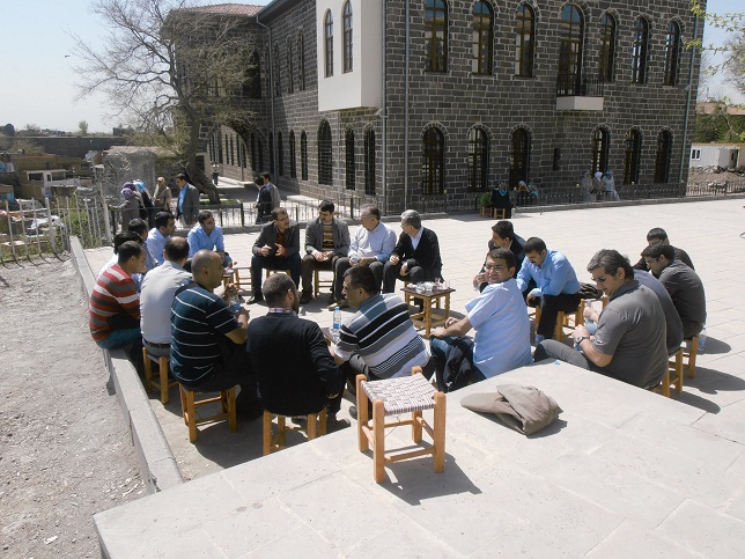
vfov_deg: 46.8
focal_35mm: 30
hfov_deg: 60.0
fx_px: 646
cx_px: 372
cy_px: 280
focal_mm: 5.25
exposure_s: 1/1000
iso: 80
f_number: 3.5
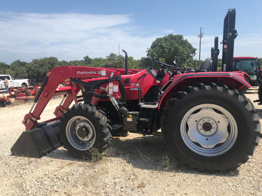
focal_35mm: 28
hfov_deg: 63.4
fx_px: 212
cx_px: 131
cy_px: 98
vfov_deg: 49.7
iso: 20
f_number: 1.8
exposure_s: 1/1779
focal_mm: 4
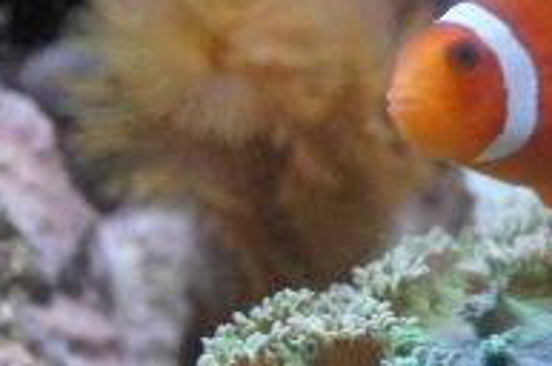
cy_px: 26
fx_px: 2618
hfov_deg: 11.9
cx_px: 532
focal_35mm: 171
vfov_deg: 8.0
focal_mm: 50
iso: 1600
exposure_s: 1/40
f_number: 9
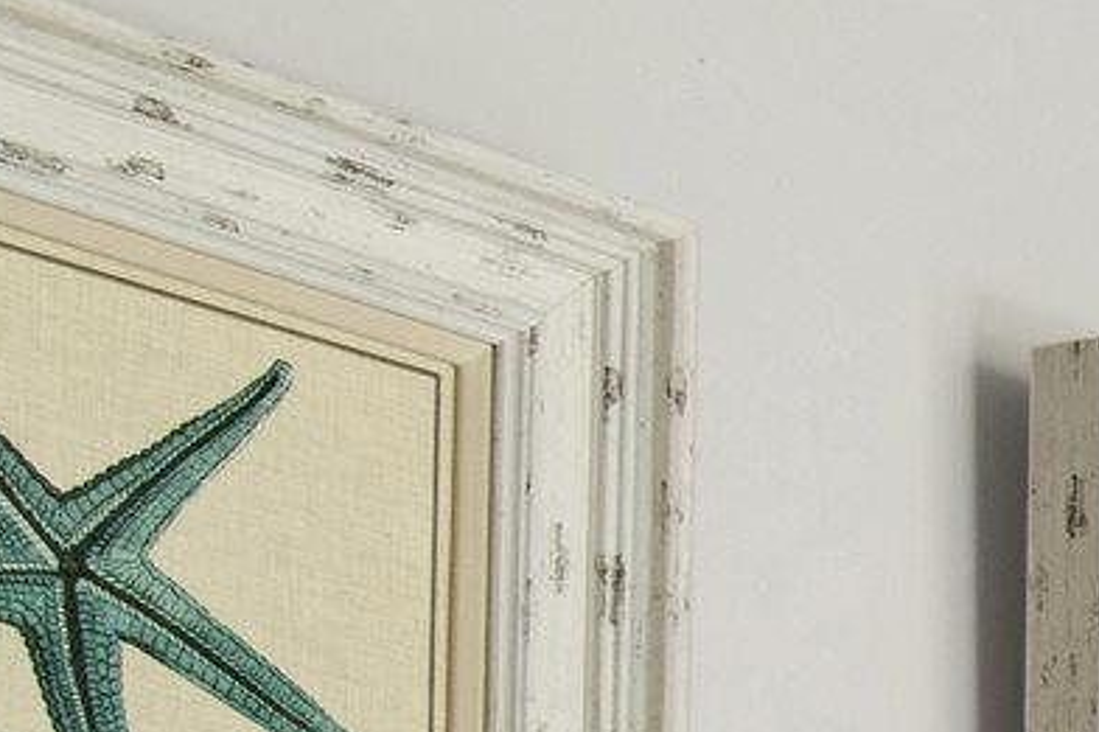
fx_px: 4546
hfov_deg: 10.1
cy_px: 1697
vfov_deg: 8.5
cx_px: 3328
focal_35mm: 149
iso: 200
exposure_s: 1/13
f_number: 11
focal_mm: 19
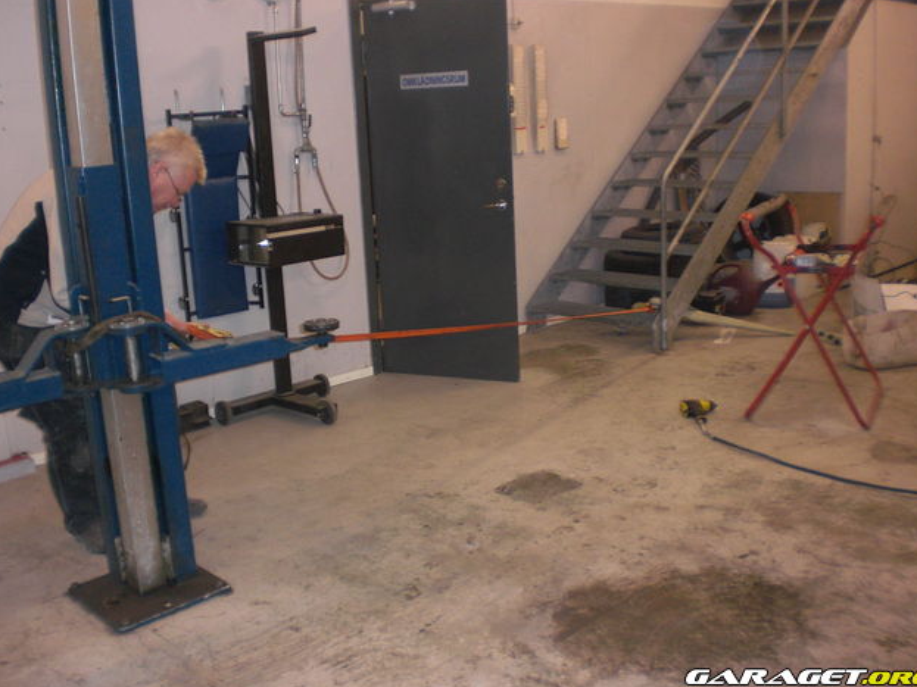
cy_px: 338
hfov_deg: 50.1
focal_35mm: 37
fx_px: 980
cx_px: 467
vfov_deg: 38.7
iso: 200
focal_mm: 6.3
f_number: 3.1
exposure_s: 1/60
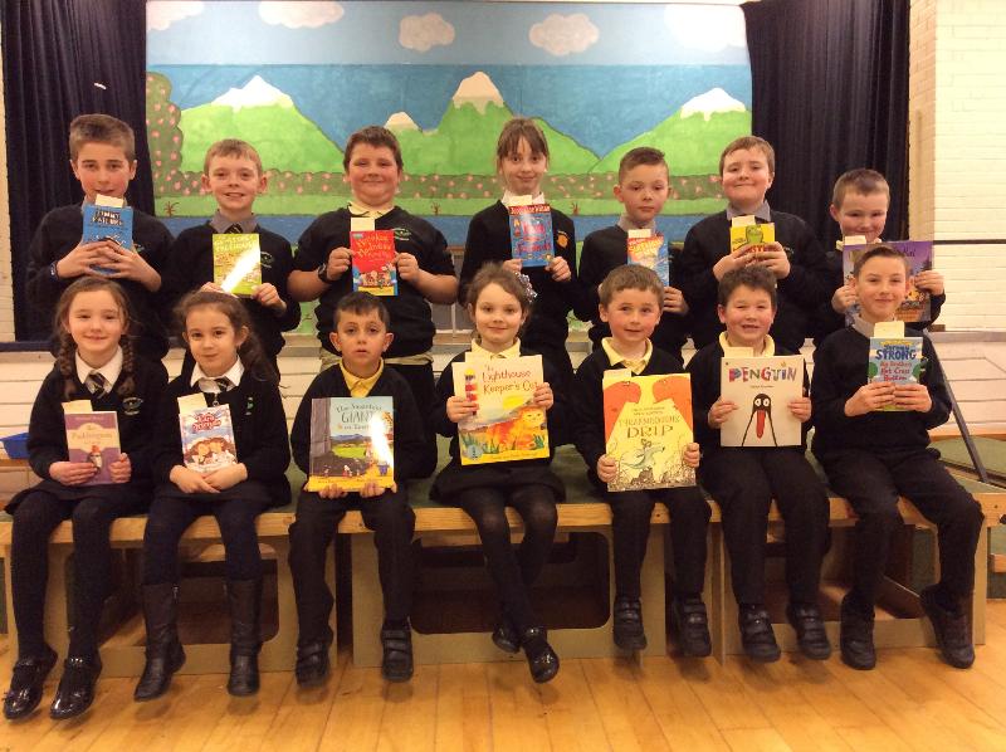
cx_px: 503
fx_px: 929
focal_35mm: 32
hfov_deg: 56.9
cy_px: 376
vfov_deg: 44.1
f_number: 2.4
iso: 200
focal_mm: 3.3
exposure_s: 1/25
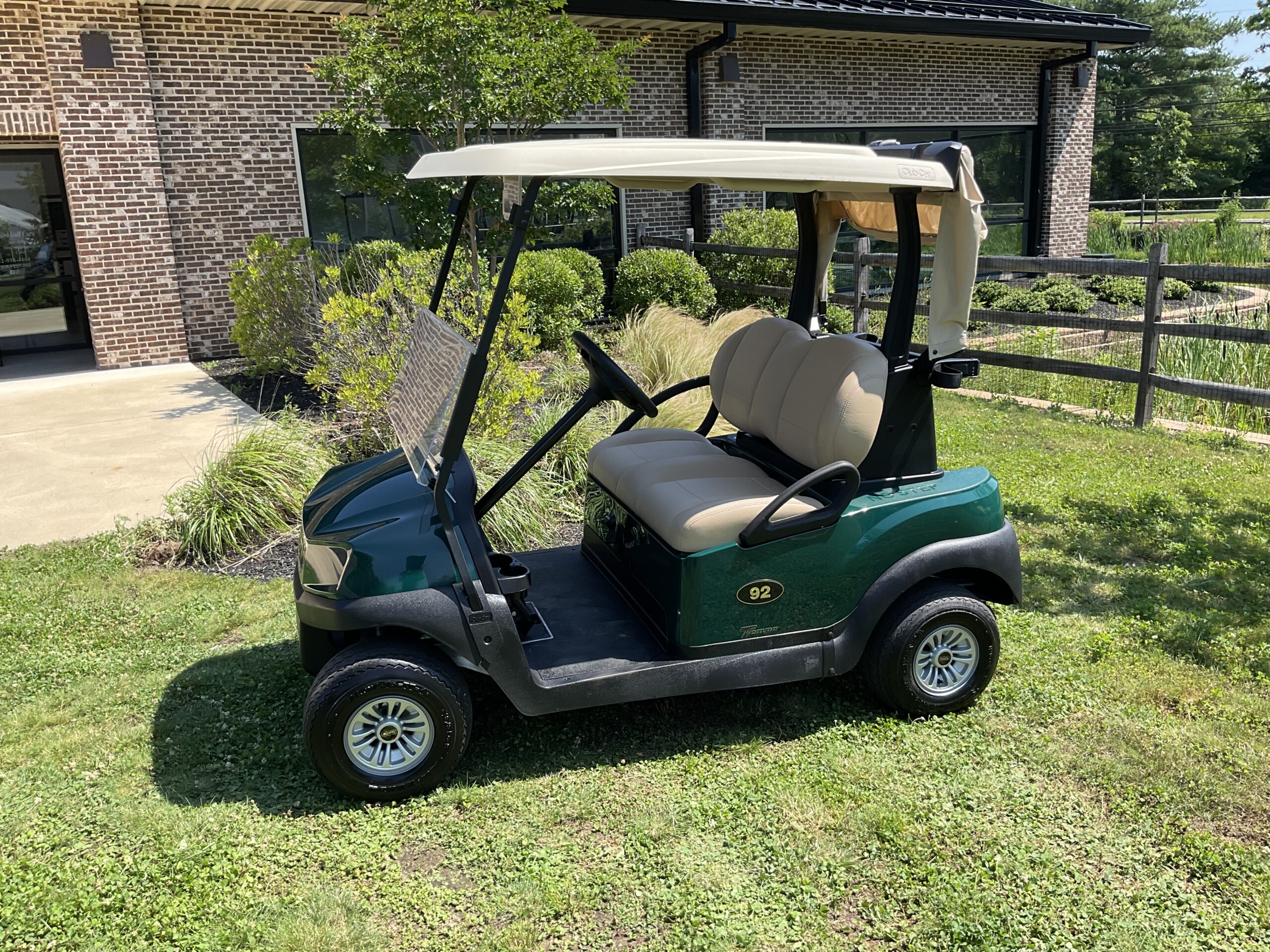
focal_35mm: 29
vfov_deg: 48.2
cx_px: 635
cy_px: 476
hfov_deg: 61.7
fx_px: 1064
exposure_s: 1/666
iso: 16
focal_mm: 3
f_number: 1.8
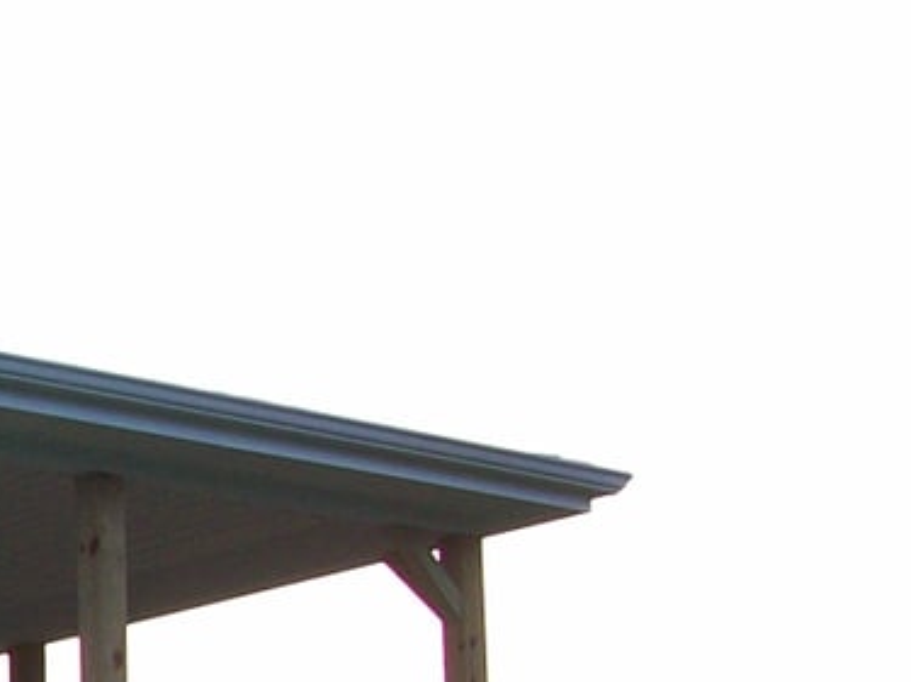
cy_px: 849
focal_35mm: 121
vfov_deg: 11.9
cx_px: -538
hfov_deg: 14.9
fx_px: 3183
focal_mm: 5.7
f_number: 2.8
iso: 80
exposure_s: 1/98.4
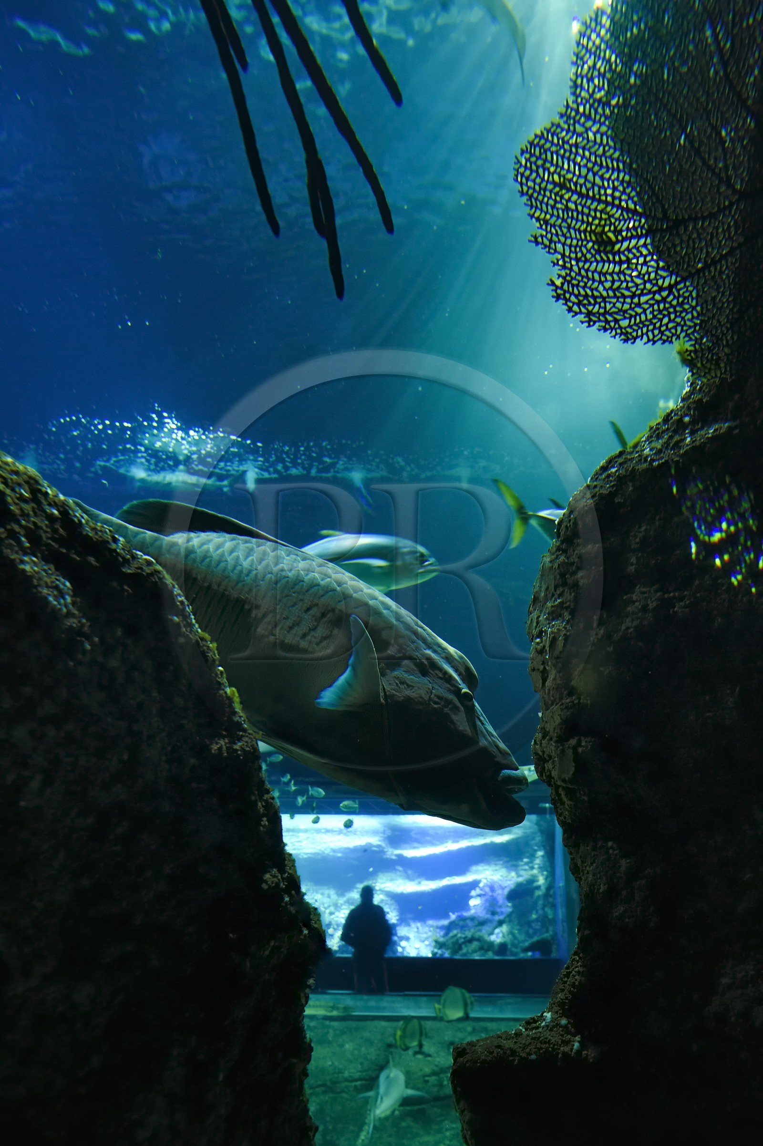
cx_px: 382
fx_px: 891
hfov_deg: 46.4
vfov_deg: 65.5
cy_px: 573
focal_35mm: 28
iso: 1600
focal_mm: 28
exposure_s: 1/20
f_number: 5.6
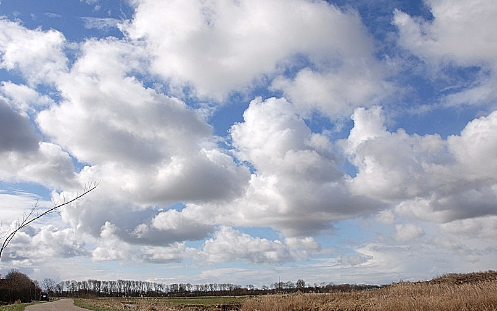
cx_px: 216
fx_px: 474
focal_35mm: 35
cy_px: 167
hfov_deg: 55.1
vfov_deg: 36.3
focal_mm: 18
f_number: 9
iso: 100
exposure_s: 1/320
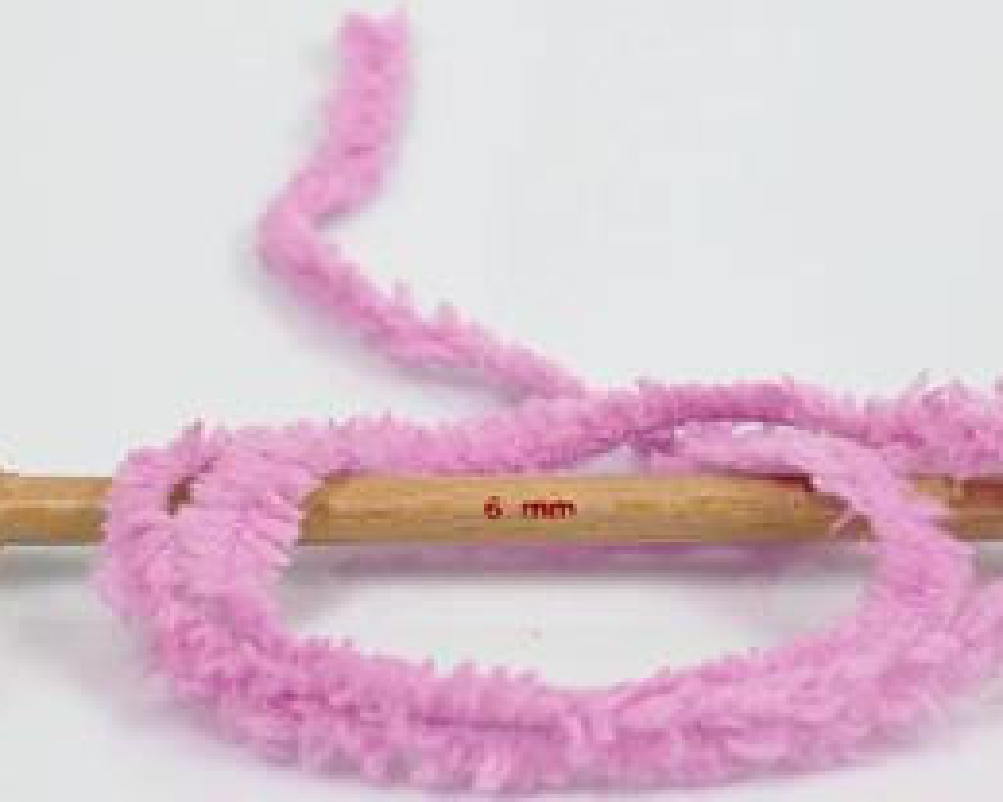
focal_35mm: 127
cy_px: 517
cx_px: 515
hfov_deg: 15.2
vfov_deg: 12.1
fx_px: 3769
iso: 200
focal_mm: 17.25
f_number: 2.9
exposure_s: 1/34.5
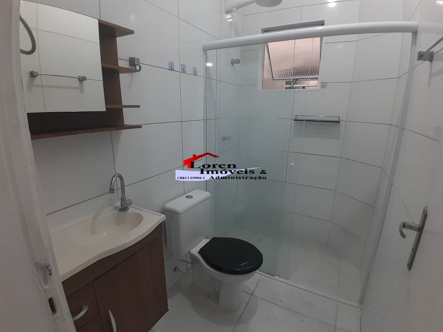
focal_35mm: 17
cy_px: 166
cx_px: 222
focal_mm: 1.46
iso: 80
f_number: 2.2
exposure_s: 1/40
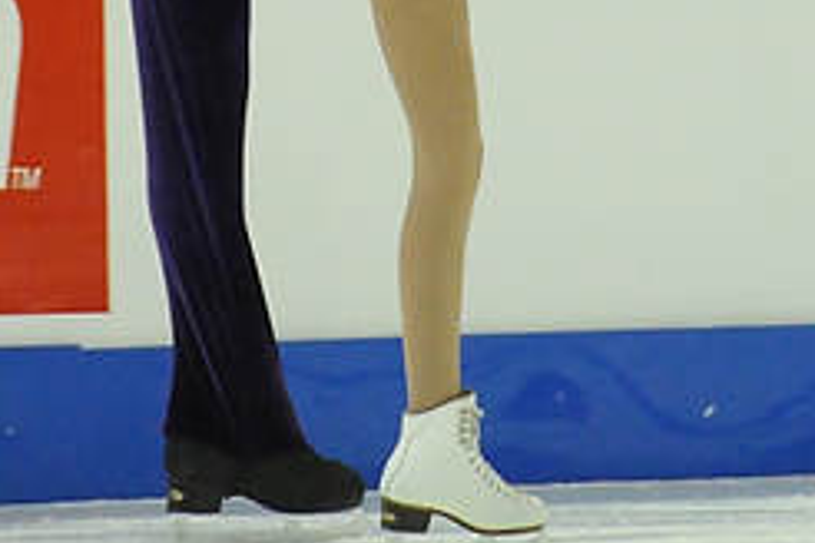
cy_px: -157
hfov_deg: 2.1
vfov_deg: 1.4
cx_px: 394
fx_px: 22116
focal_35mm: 977
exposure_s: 1/640
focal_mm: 200
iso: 3200
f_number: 5.6
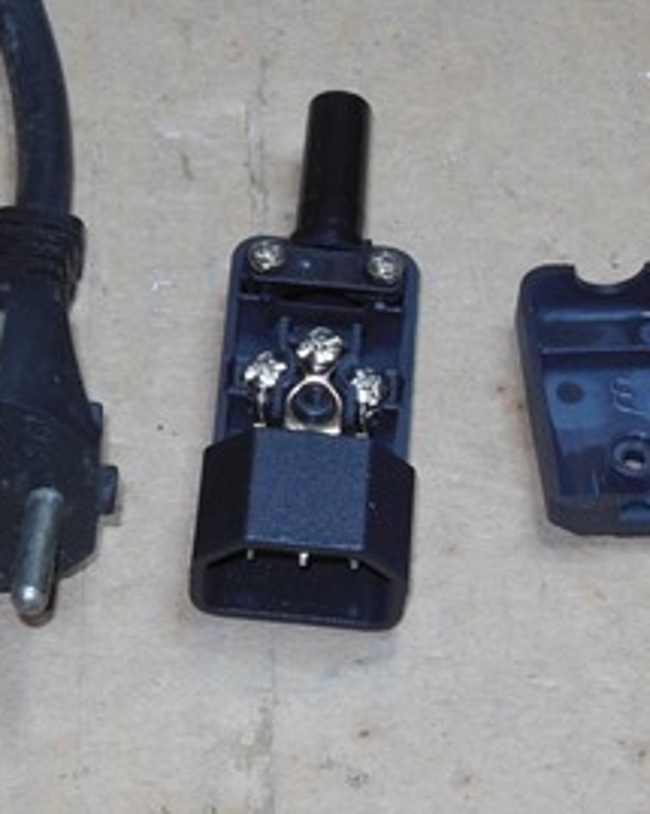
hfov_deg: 21.8
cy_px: 336
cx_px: 345
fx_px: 1684
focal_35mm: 70
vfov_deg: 27.1
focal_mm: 7.7
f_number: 3.8
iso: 125
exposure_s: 1/30
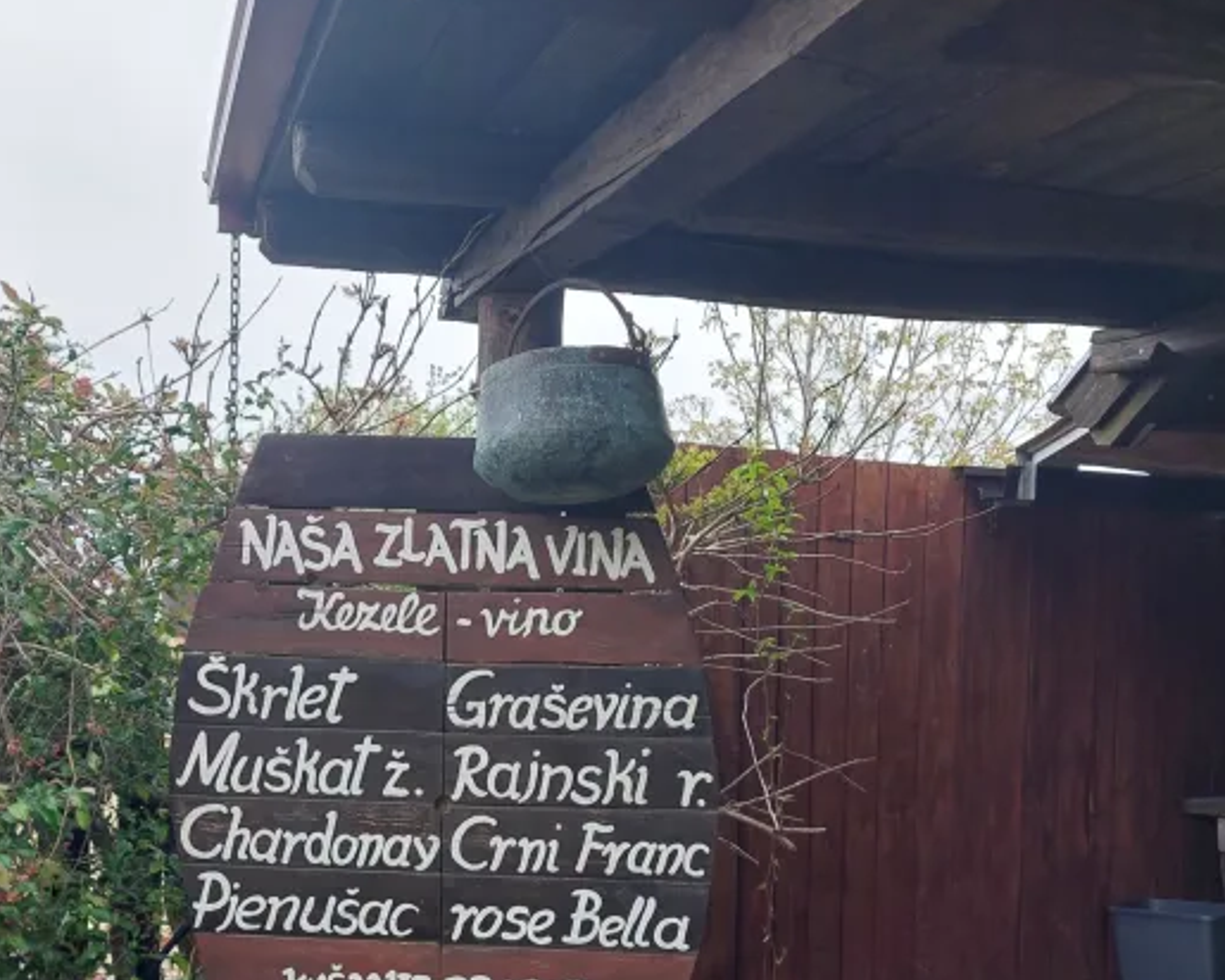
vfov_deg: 40.8
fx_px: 1305
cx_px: 483
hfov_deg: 49.9
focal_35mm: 36
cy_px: 633
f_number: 1.8
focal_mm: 5.23
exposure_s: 1/100
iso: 64
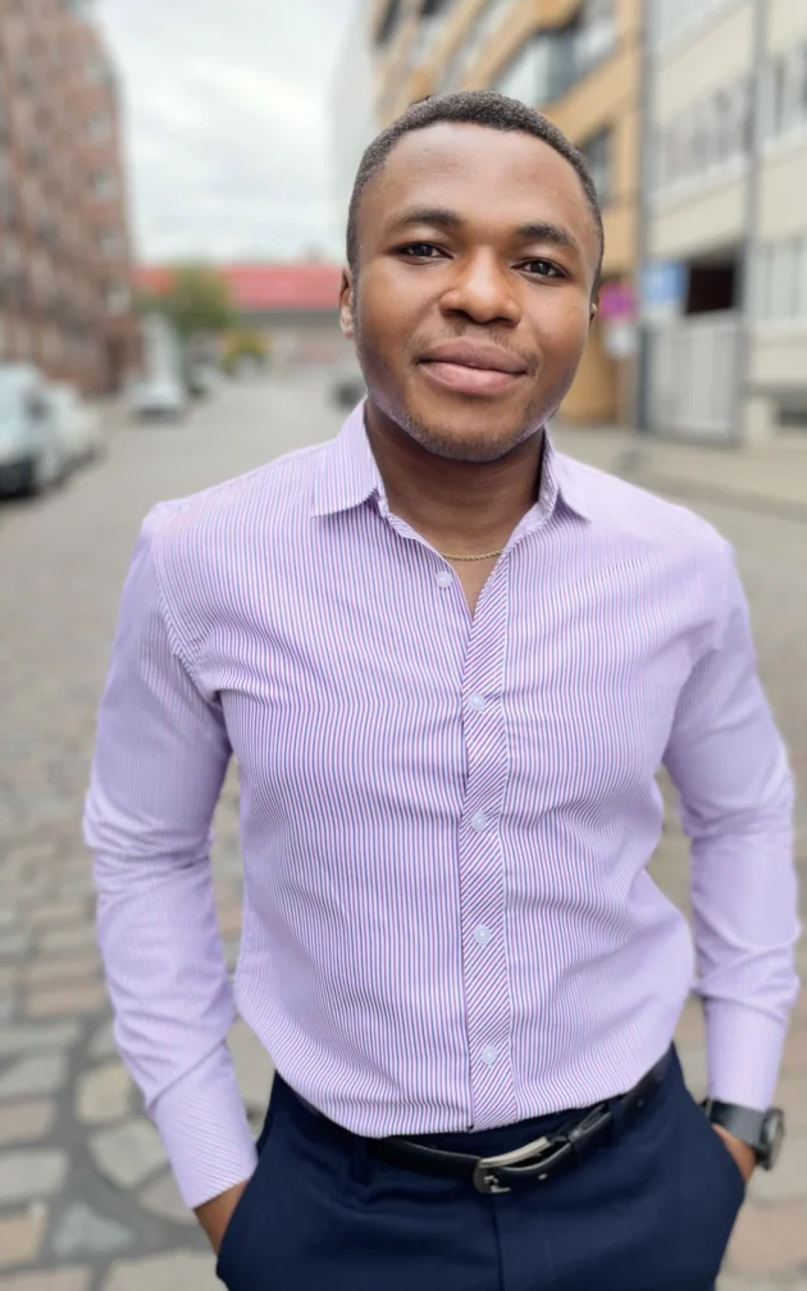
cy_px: 643
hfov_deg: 44.4
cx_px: 470
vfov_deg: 66.5
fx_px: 985
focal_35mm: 28
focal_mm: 4.2
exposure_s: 1/219
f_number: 1.6
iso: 40
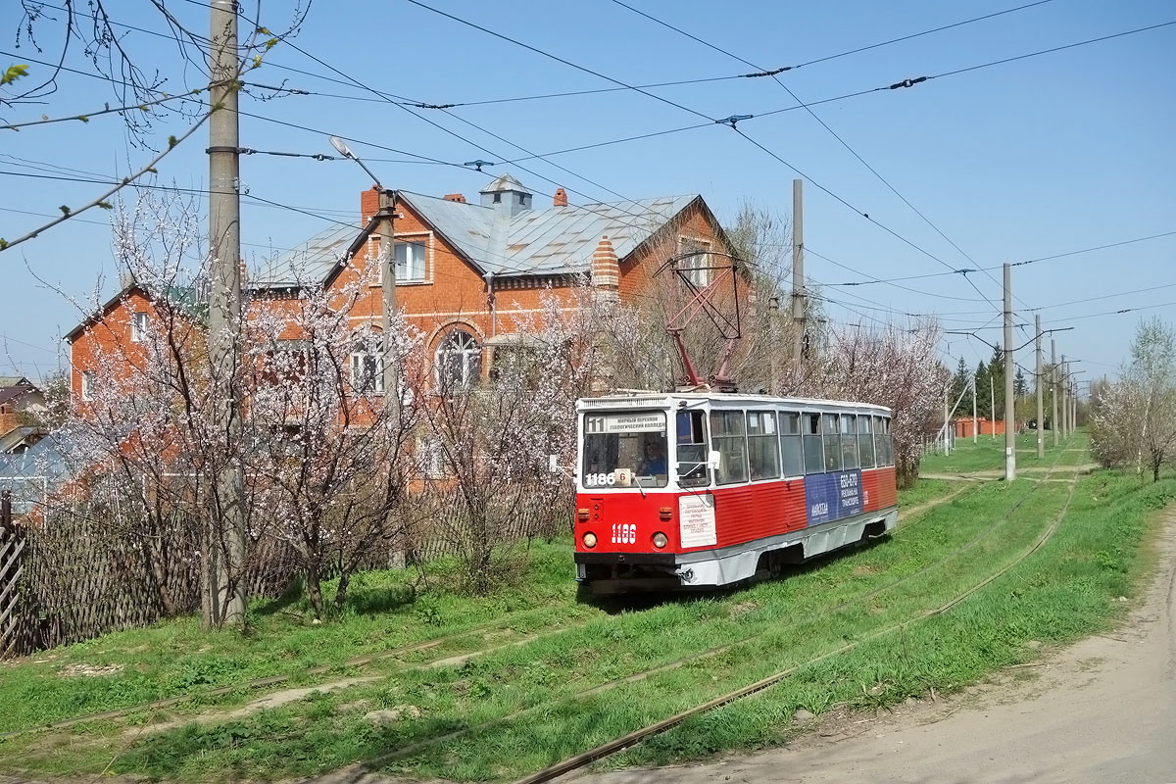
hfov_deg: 46.4
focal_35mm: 42
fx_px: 1372
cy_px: 392
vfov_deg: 31.9
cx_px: 588
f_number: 6.3
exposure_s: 1/500
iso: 125
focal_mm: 15.45
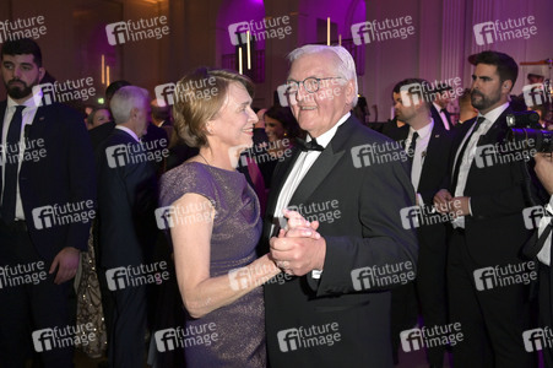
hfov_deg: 60.3
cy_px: 184
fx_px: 476
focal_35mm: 31
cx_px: 276
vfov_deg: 42.3
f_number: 5
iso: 3200
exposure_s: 1/250
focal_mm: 31
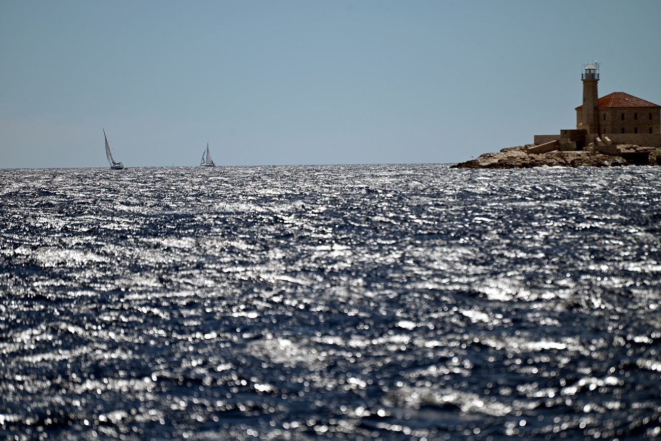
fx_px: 5509
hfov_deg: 6.9
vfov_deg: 4.6
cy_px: 220
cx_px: 330
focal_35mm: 300
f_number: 6.3
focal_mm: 300
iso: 100
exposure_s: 1/1250
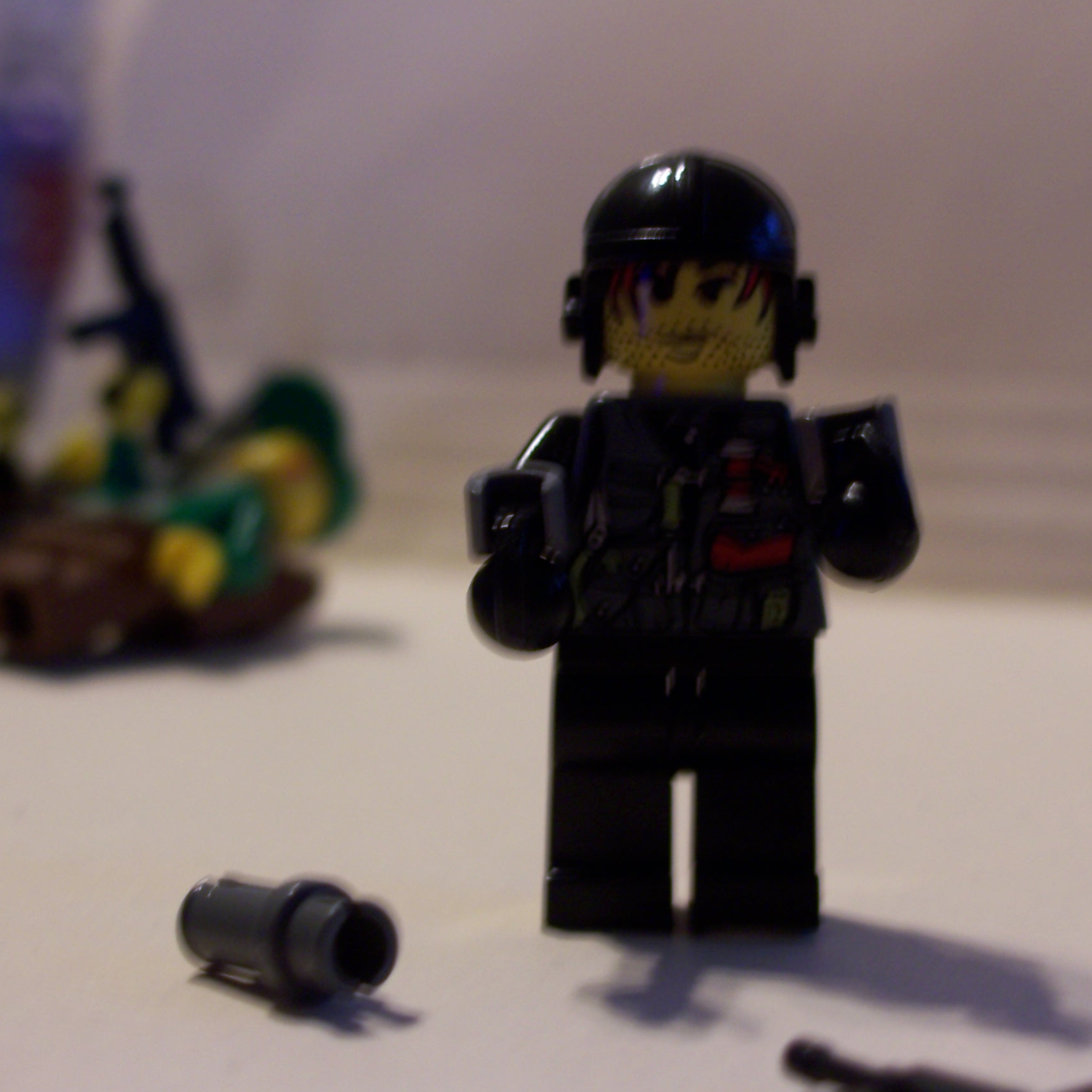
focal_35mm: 71
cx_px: 673
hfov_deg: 24.3
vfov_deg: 24.3
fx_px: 2534
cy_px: 546
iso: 80
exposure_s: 1/8
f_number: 2.8
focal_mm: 10.3
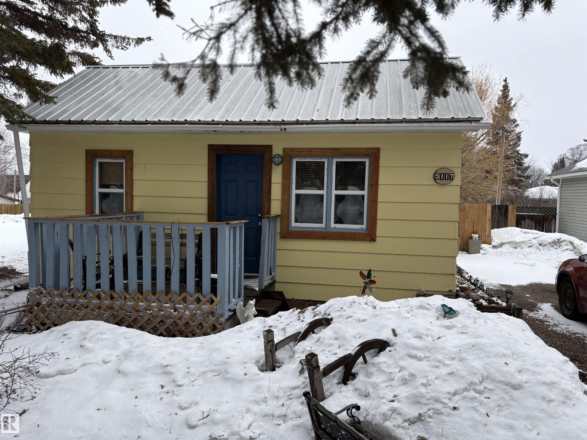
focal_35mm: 26
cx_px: 294
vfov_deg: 53.1
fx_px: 441
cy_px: 220
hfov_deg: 67.3
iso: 50
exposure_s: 1/2747
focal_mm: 5.96
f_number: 1.6
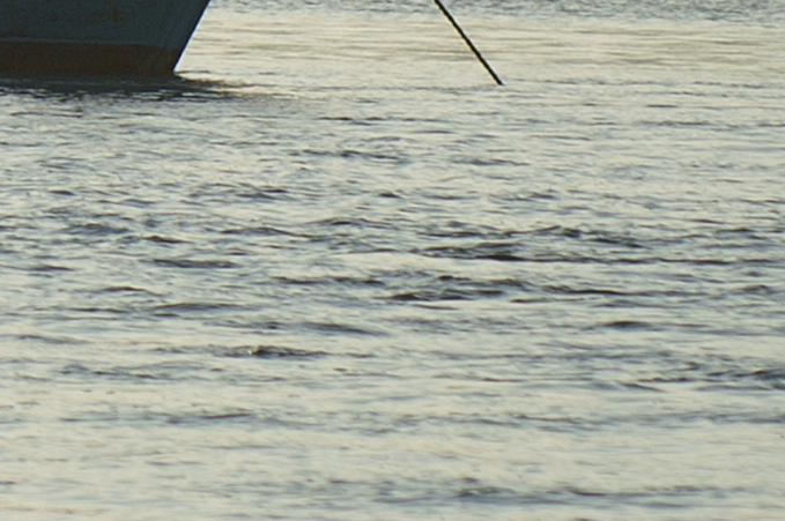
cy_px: -591
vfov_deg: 1.4
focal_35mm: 997
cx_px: -361
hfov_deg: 2.1
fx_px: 21714
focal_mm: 150
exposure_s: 1/1250
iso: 100
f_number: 5.6
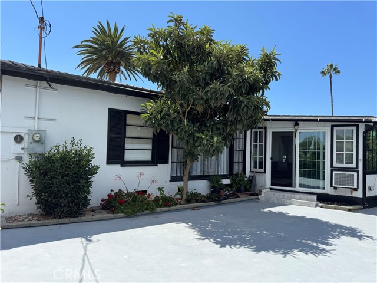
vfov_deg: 56.8
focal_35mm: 24
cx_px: 188
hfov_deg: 71.6
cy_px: 142
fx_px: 261
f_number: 1.78
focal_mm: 6.76
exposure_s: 1/4049
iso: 80
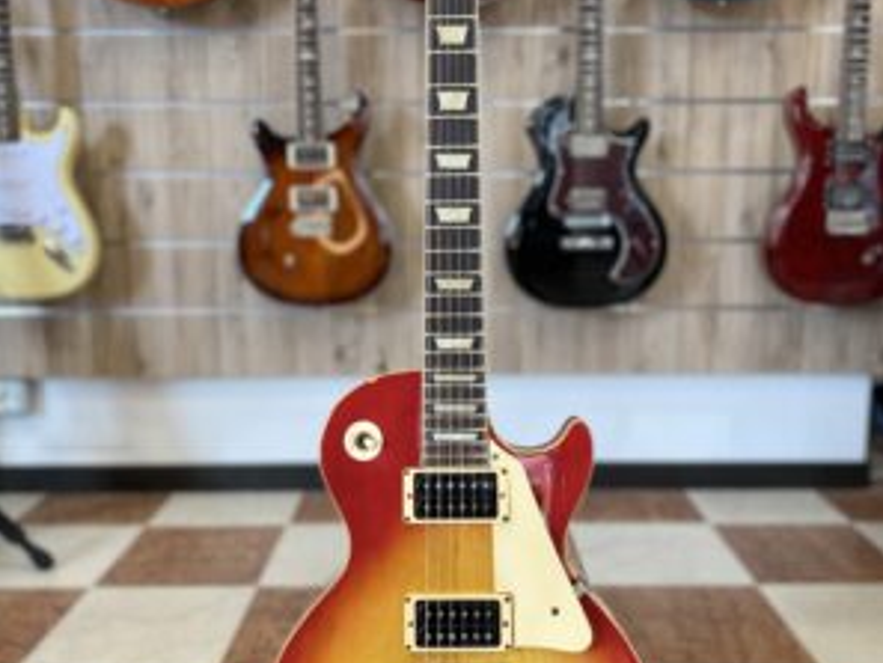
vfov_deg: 40.7
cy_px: 345
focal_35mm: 35
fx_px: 893
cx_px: 443
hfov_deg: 52.6
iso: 100
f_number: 1.8
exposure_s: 1/100
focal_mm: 4.25
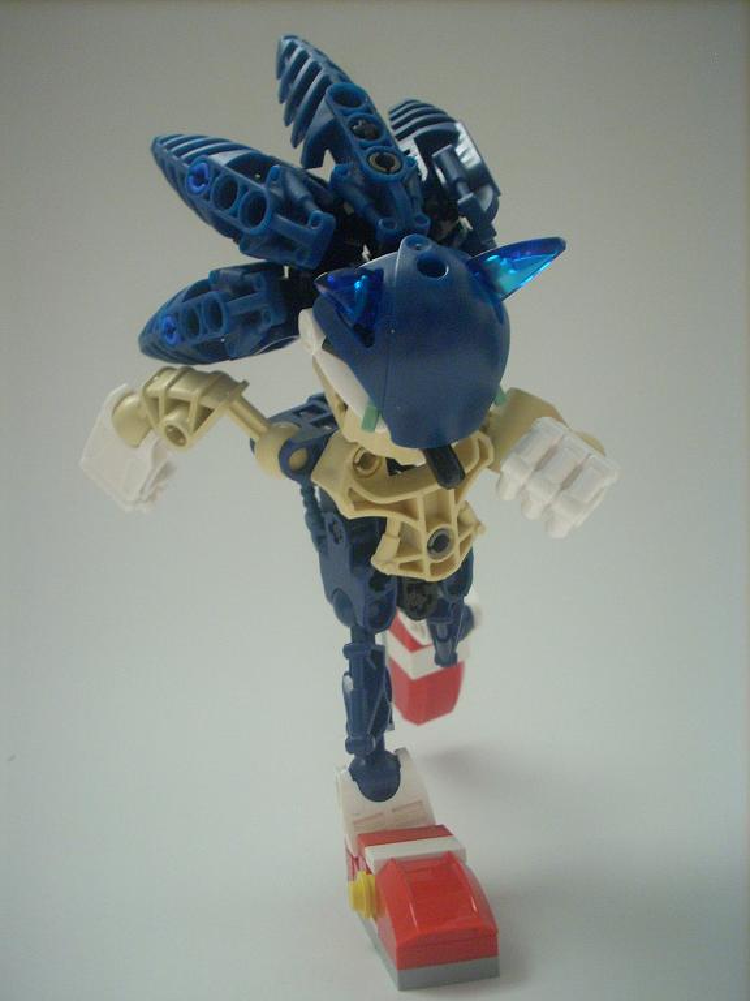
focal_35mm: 37
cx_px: 375
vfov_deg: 50.1
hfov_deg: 38.7
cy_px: 500
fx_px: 1069
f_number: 2.8
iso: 218
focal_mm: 6.2
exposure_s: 1/4
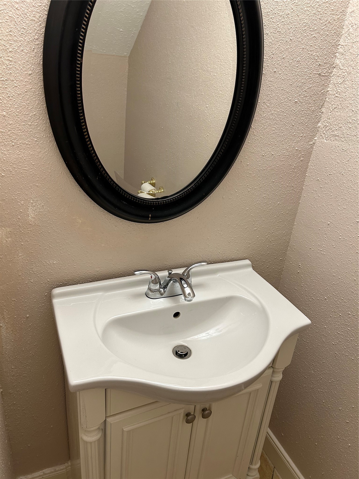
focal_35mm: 26
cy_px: 240
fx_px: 360
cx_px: 180
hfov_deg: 53.1
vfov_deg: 67.3
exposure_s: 1/120
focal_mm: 5.7
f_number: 1.5
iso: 125
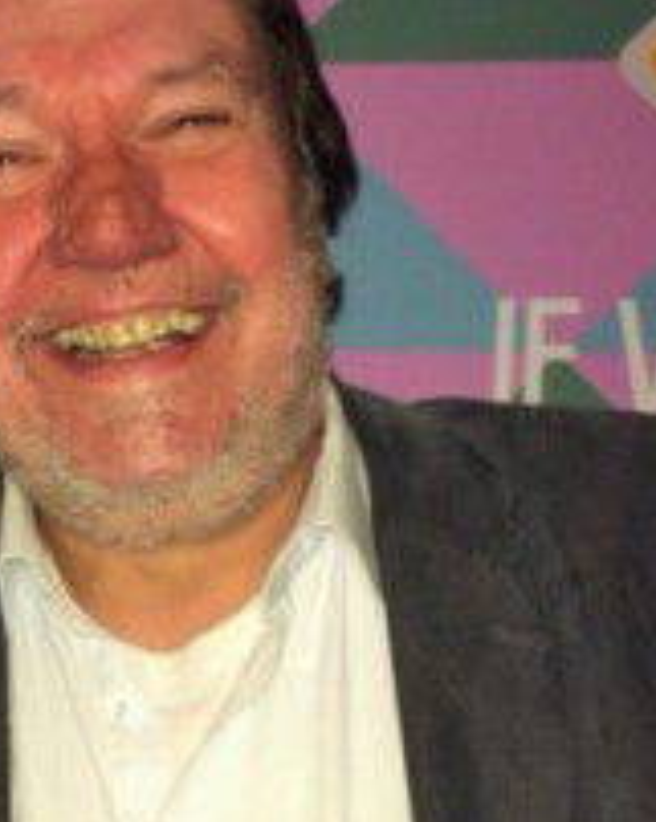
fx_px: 1703
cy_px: 564
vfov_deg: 27.0
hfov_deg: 20.7
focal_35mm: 70
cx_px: -81
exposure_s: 1/17
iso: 64
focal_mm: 4.15
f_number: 2.2
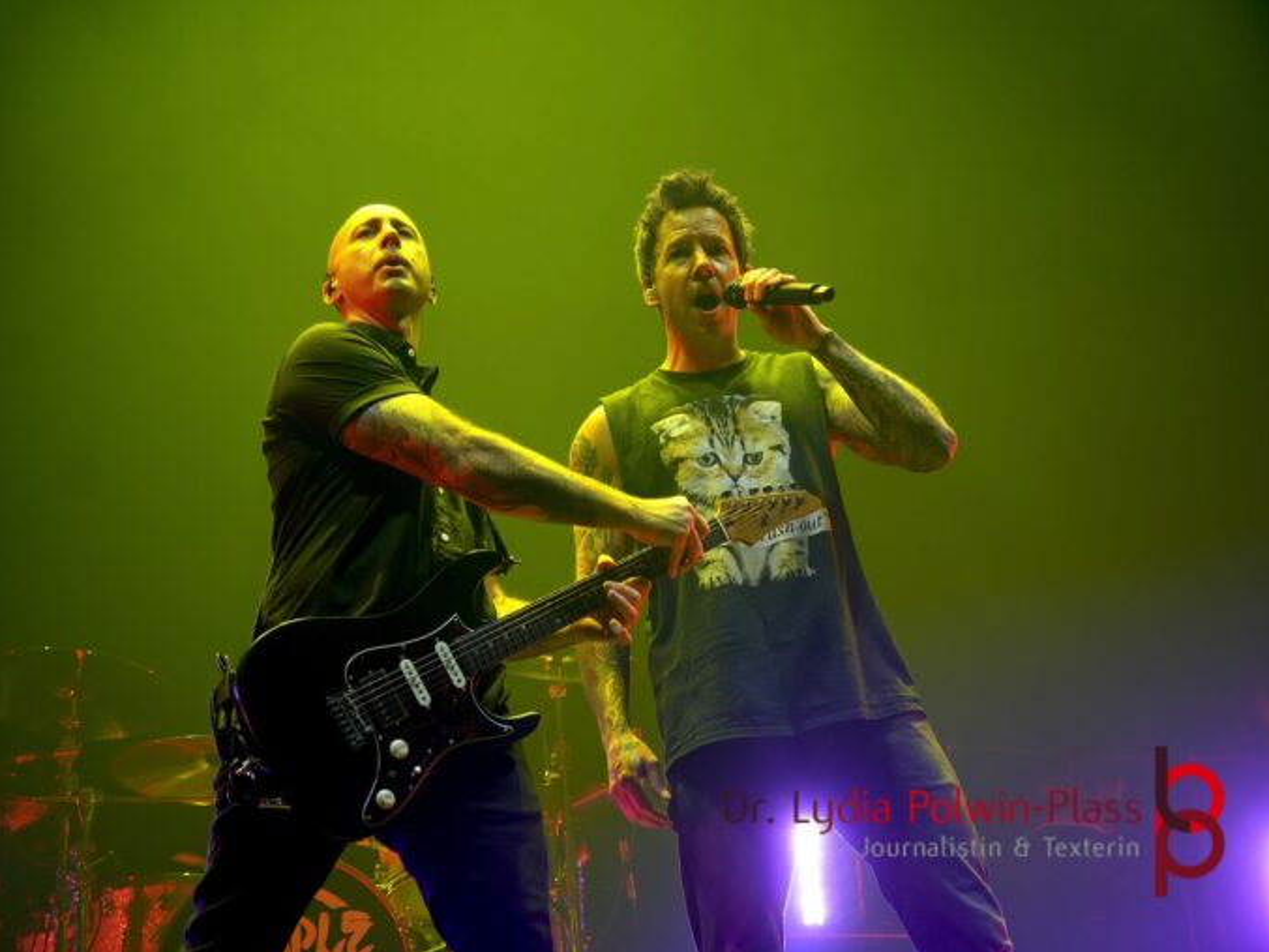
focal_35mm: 61
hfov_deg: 31.9
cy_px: 476
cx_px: 566
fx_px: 2220
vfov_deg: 24.2
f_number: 4
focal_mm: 37
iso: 250
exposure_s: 1/160
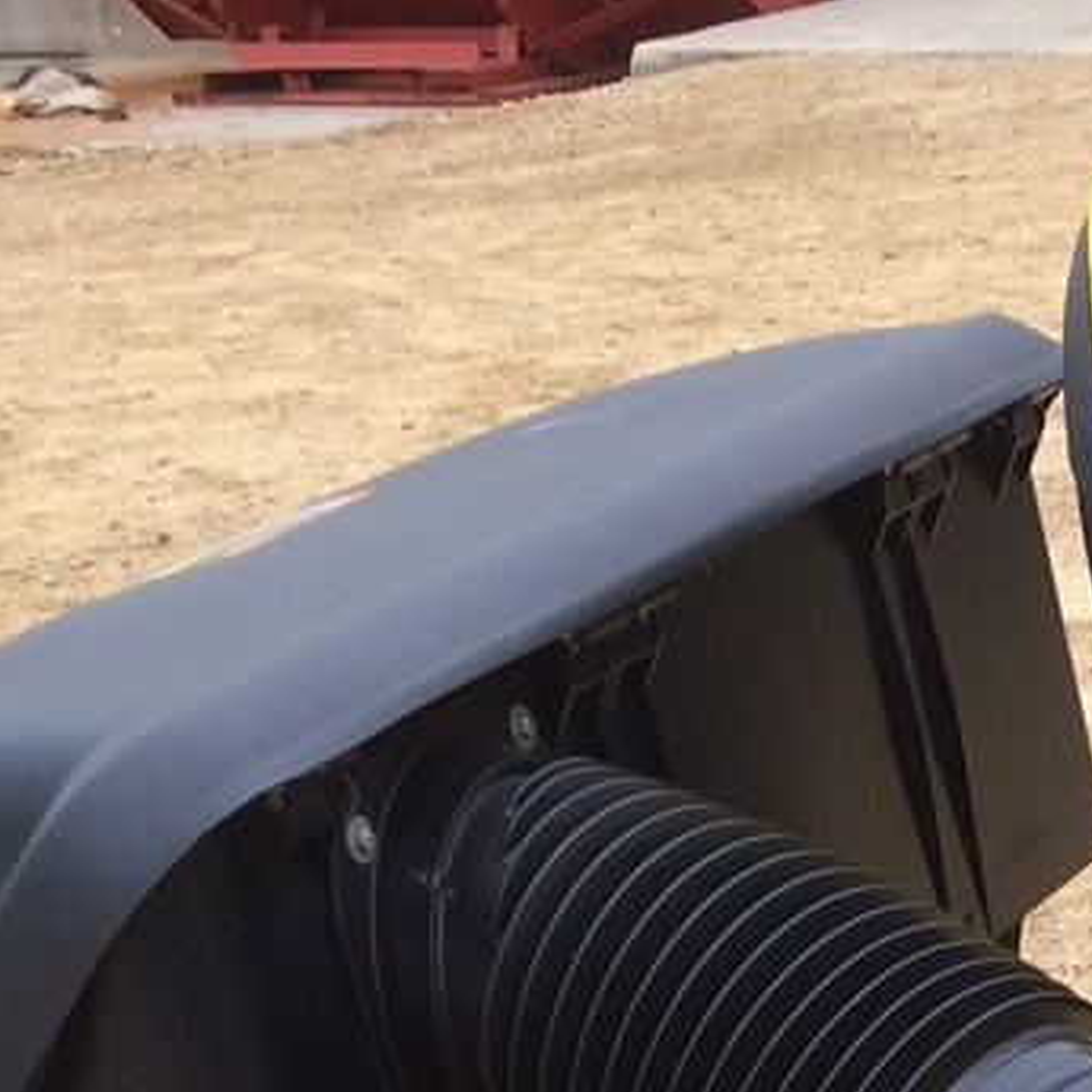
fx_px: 4354
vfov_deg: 13.1
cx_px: 2184
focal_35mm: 122
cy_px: 1894
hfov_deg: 12.6
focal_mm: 4.15
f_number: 2.2
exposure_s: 1/299
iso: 32
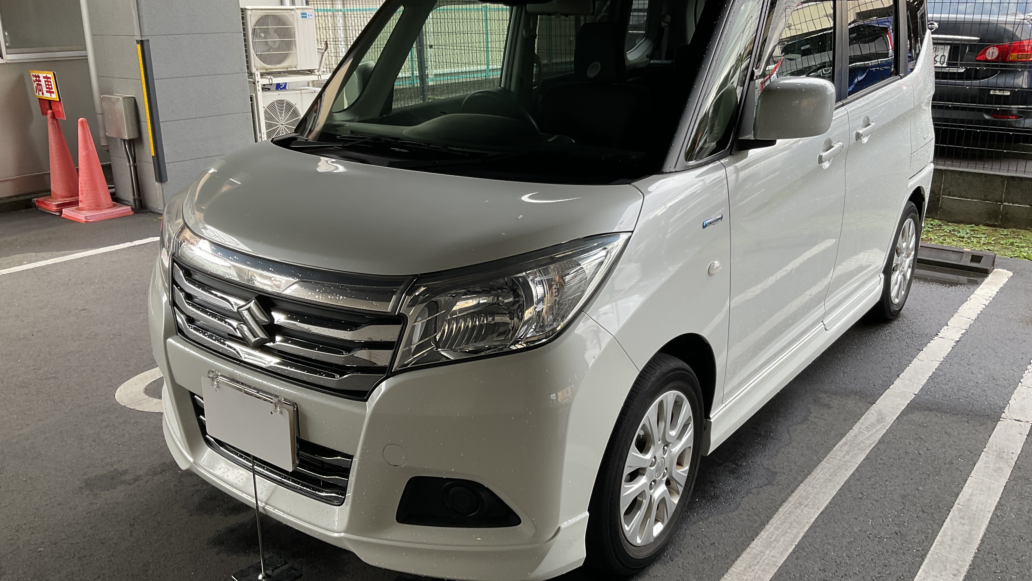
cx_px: 519
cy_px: 288
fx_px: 876
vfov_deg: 36.7
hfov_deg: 61.0
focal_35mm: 32
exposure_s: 1/120
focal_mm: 3
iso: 40
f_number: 1.8
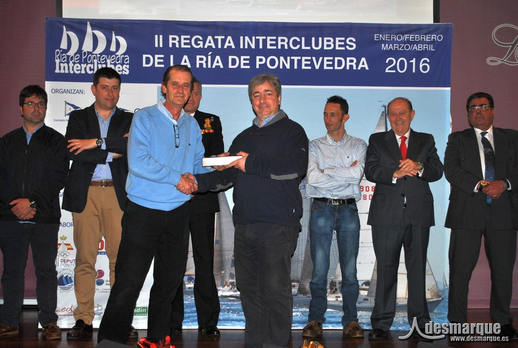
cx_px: 259
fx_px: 735
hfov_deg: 38.8
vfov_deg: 26.6
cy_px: 174
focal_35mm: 51
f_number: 5
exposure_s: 1/60
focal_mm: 34
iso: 200
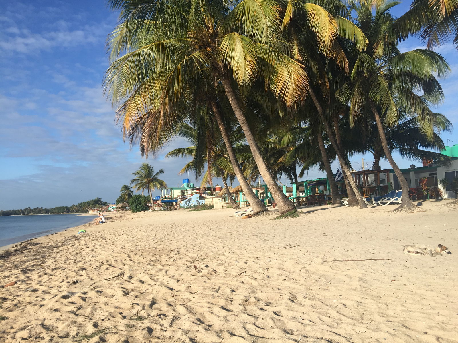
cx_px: 229
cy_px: 172
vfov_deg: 48.2
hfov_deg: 61.7
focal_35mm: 29
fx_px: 384
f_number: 2.2
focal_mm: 4.15
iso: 32
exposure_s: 1/1799
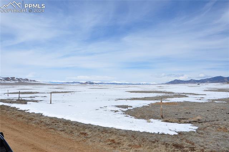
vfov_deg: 47.7
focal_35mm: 27
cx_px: 114
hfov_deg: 67.5
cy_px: 76
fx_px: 171
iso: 200
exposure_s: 1/640
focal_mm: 18
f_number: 11
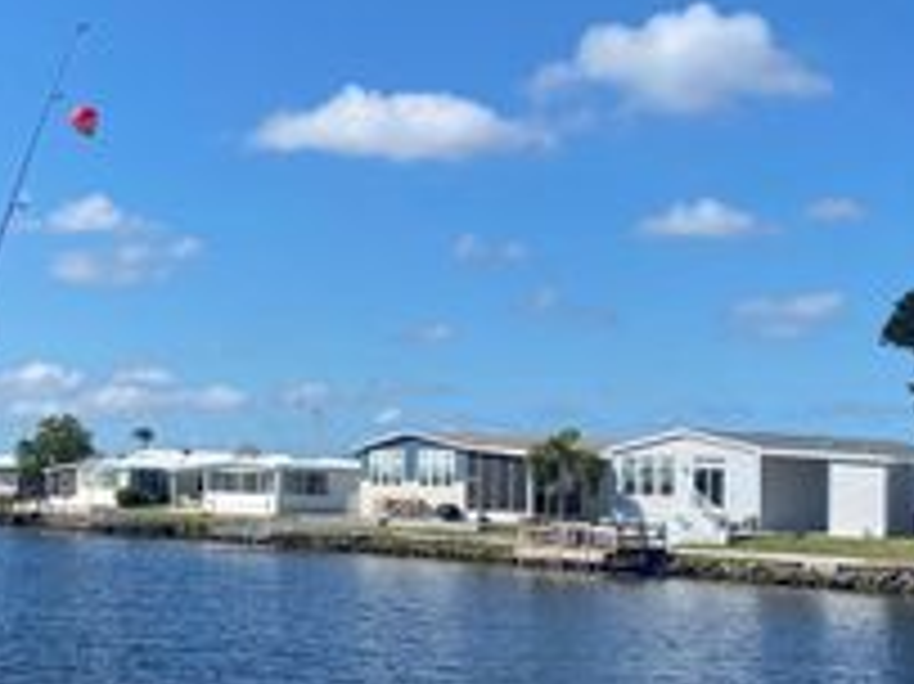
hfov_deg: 28.0
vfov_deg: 22.9
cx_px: -59
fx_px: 1689
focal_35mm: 64
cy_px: 430
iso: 32
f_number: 1.8
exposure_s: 1/3040
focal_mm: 4.25
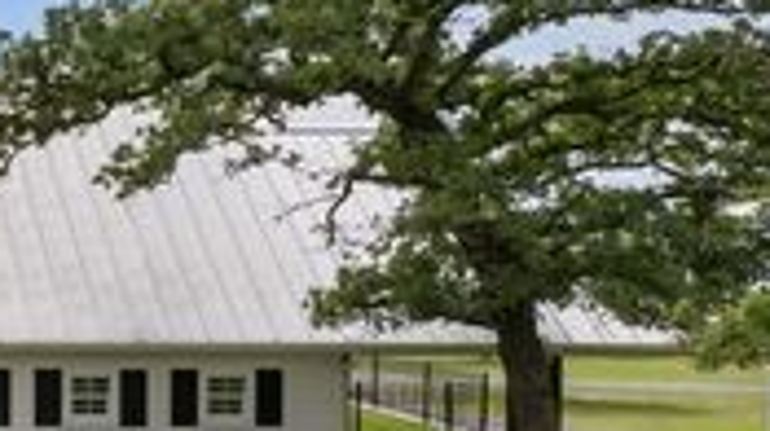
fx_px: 1346
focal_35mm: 66
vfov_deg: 18.1
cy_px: 332
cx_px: -299
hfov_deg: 25.9
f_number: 2.8
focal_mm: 8.38
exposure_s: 1/800
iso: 100
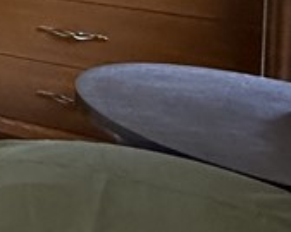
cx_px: -577
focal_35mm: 83
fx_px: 714
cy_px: -177
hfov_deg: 11.6
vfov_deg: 15.9
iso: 200
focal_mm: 2.22
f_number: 2.2
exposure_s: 1/60
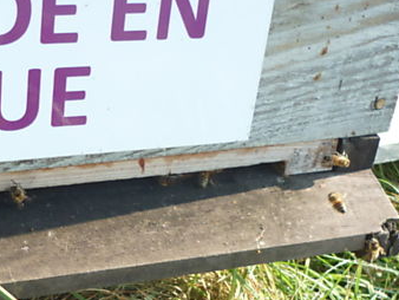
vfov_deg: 18.7
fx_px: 900
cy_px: 246
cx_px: 86
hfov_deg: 24.6
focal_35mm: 78
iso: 80
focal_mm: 5.5
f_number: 2.8
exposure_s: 1/250
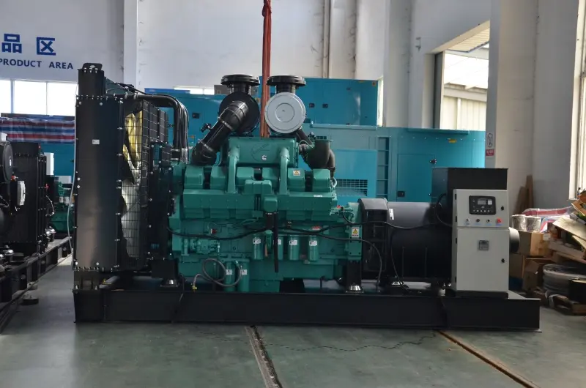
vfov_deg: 28.0
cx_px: 293
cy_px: 194
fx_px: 780
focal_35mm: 48
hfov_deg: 41.2
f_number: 5.6
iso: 800
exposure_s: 1/125
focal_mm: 32
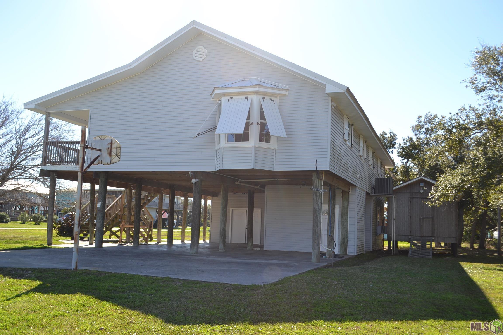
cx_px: 252
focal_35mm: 33
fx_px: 461
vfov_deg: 40.0
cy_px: 168
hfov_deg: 57.2
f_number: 6.3
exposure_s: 1/200
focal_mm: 22
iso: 100
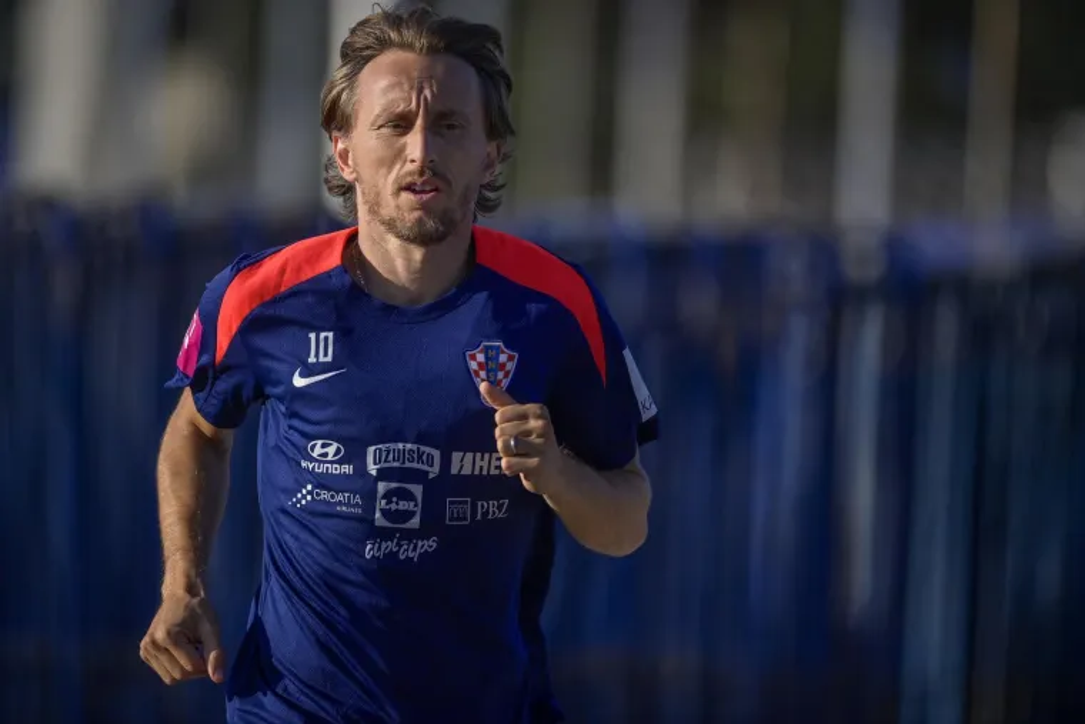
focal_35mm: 400
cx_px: 542
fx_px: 12057
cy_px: 362
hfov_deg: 5.2
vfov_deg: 3.4
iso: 100
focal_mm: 400
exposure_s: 1/3200
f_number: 2.8
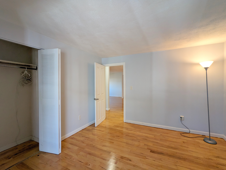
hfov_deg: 94.4
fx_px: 105
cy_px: 85
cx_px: 113
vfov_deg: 78.2
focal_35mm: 16
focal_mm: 2.35
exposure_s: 1/40
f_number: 2.2
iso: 60
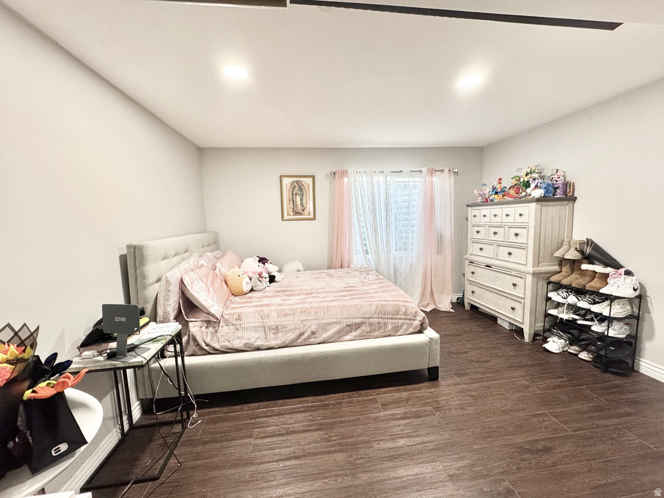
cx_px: 332
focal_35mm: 14
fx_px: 269
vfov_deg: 85.7
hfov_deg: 102.1
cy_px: 249
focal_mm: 2.22
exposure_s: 1/60
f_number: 2.2
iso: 250
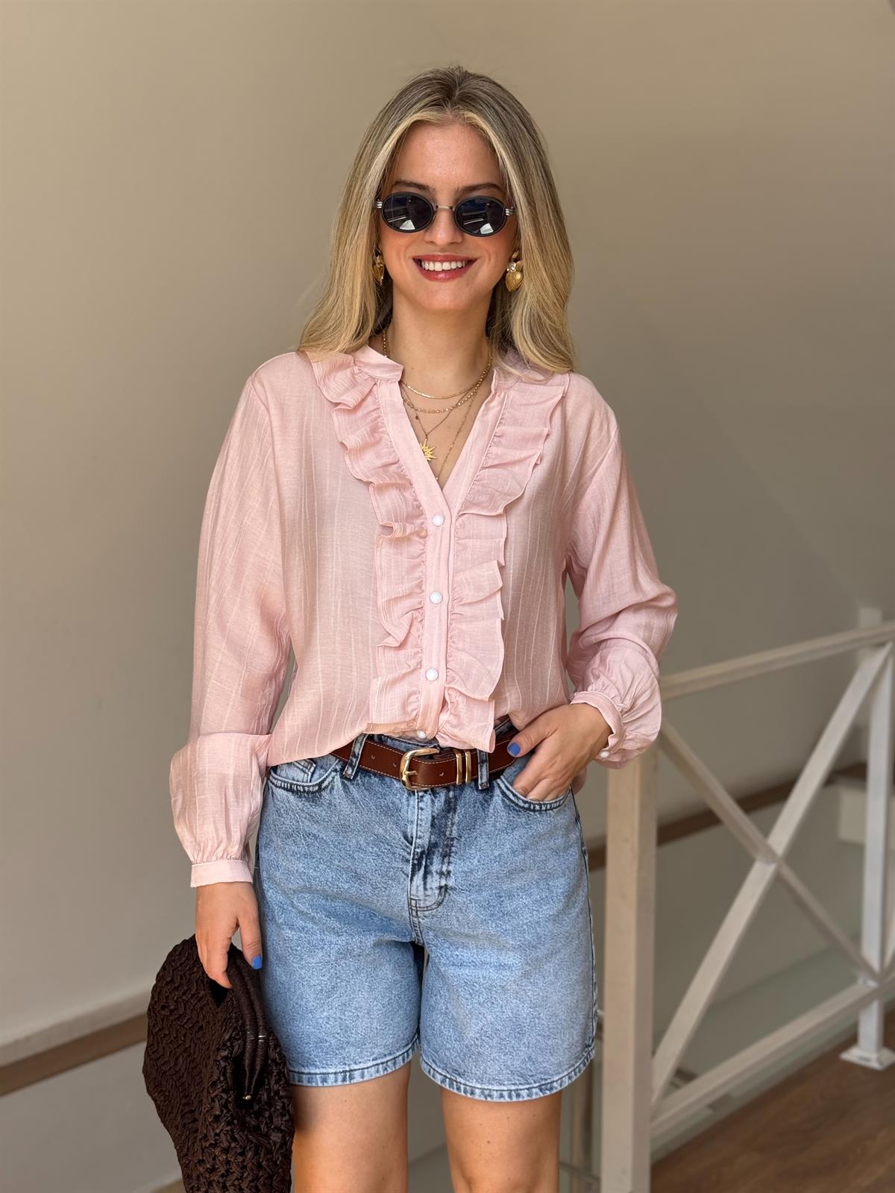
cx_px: 448
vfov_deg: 39.7
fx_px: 1655
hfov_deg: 30.3
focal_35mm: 48
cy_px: 596
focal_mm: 6.76
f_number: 1.78
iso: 64
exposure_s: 1/412
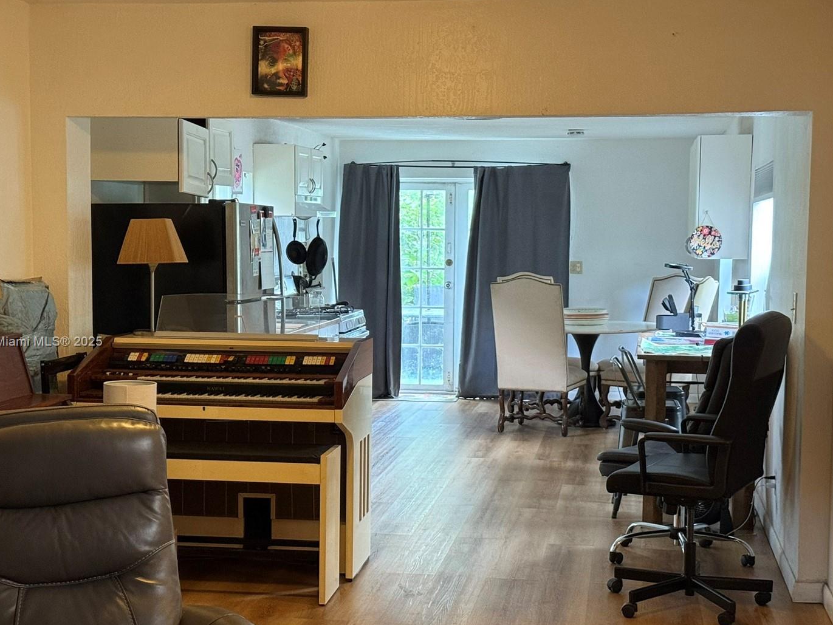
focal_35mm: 56
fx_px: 1348
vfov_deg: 26.1
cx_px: 394
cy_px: 343
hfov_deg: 34.3
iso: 400
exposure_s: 1/40
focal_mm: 6.76
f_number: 1.78
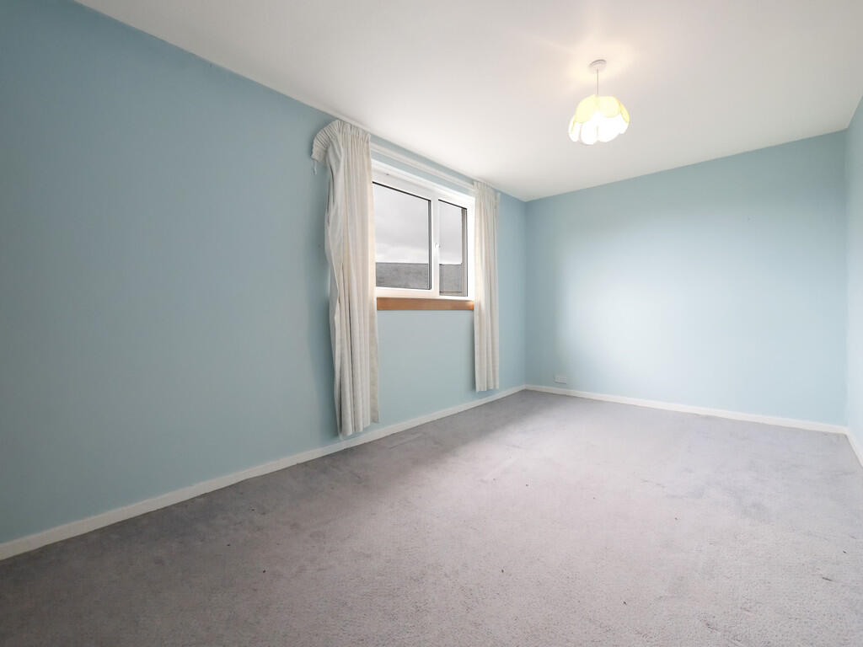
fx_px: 349
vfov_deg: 85.7
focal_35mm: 14
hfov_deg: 102.1
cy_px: 324
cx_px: 432
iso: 2500
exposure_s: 1/125
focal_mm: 7
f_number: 4
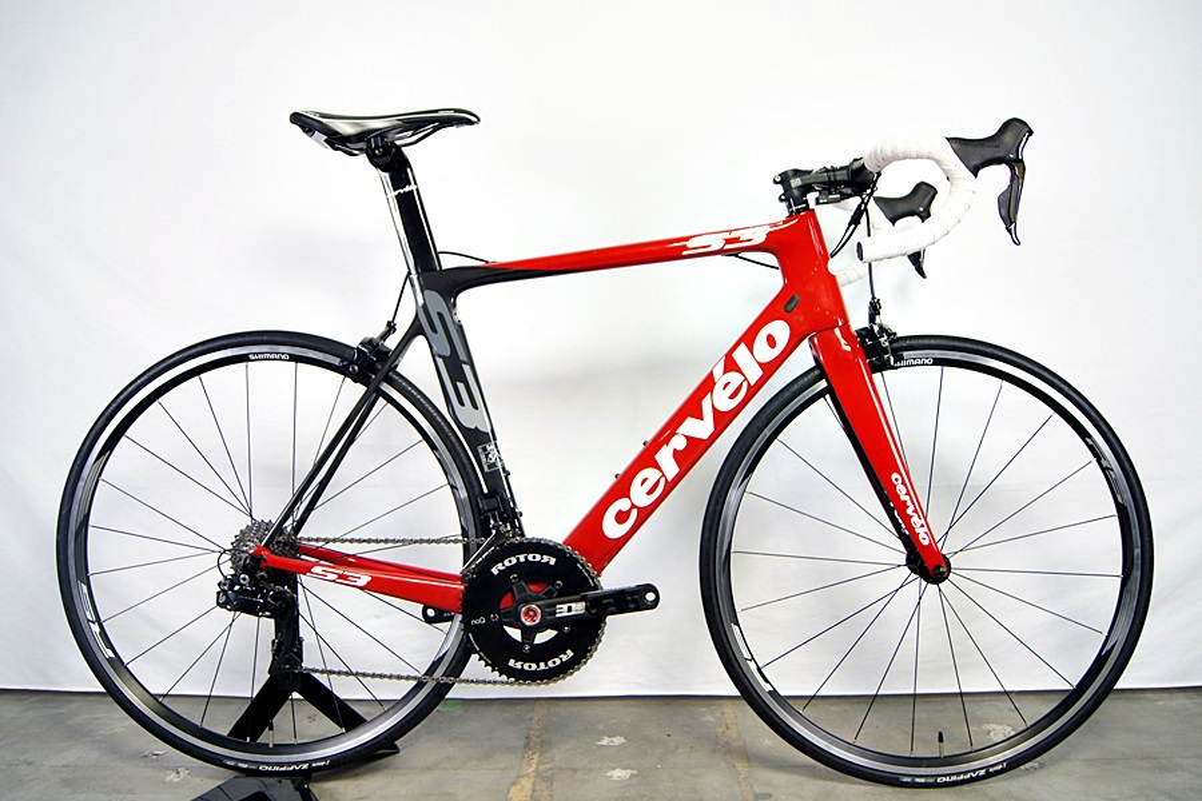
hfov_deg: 61.9
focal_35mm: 30
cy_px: 400
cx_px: 601
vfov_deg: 43.6
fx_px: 1002
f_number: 4
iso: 250
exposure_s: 1/50
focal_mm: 20
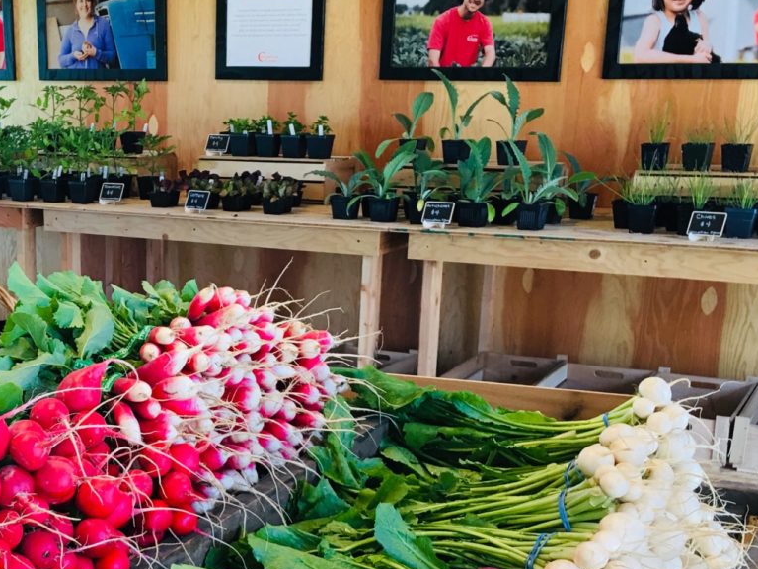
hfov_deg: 32.2
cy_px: 433
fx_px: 1270
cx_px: 136
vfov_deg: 24.9
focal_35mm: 58
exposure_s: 1/30
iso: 25
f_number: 2.2
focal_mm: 4.15
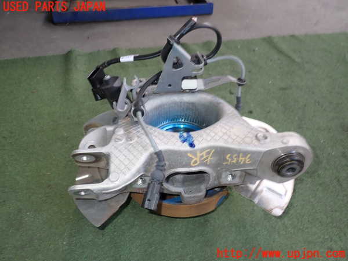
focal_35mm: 30
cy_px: 130
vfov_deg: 46.8
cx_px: 174
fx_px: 302
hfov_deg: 60.0
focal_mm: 5.4
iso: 125
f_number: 6.3
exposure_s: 1/10
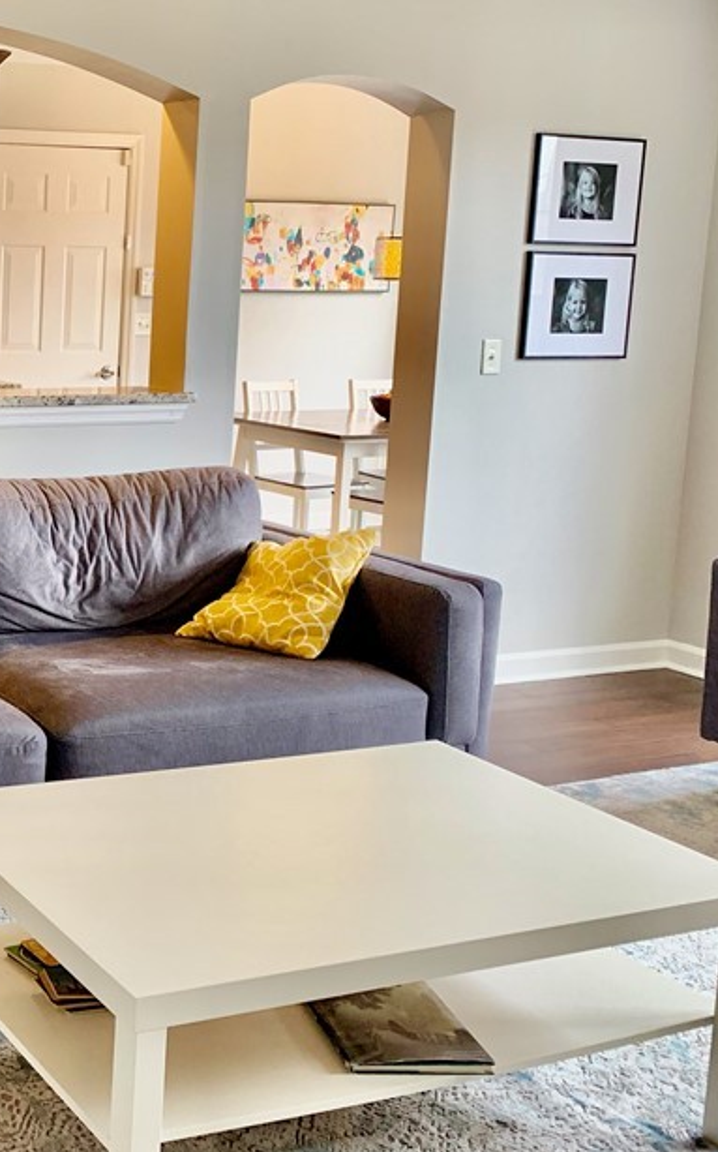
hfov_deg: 25.4
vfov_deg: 43.4
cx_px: -120
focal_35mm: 46
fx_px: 1442
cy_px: 480
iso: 160
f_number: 1.8
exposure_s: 1/60
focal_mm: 4.25
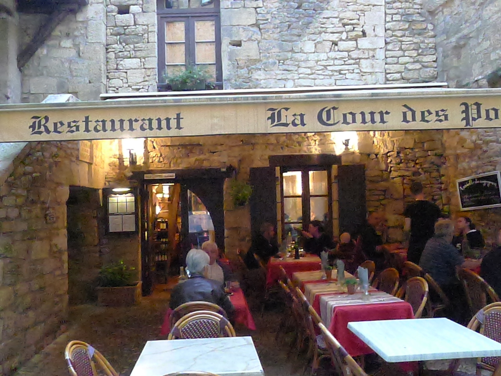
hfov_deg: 60.0
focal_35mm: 30
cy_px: 188
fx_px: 434
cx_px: 250
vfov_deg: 46.8
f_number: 2.8
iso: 12800
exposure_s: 1/500
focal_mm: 6.4
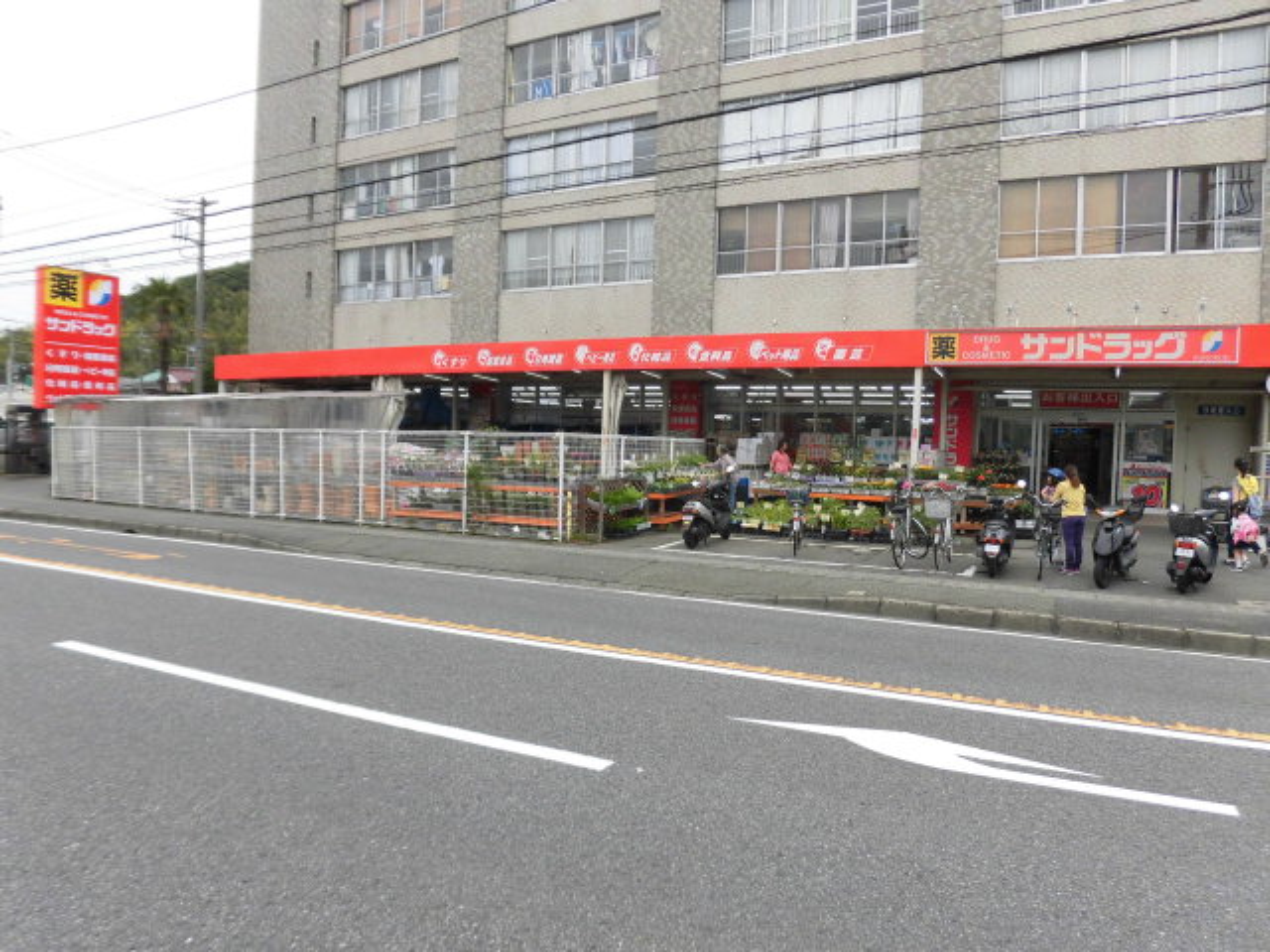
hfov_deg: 71.6
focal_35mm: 24
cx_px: 635
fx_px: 881
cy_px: 476
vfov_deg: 56.8
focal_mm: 4.3
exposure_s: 1/500
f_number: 3.1
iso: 100
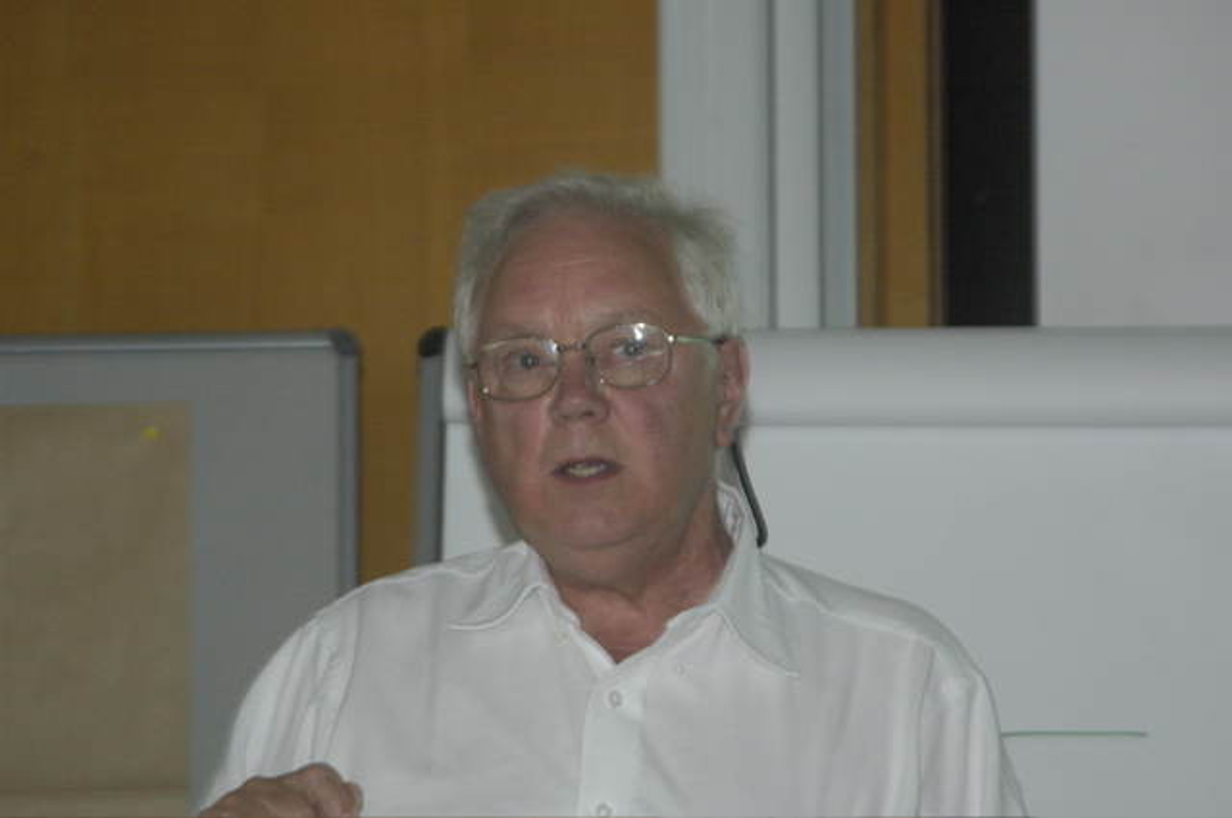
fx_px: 7690
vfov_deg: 6.1
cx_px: 616
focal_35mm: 225
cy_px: 409
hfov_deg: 9.2
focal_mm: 150
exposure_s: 1/60
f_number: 5.6
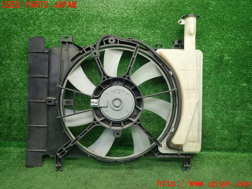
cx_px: 126
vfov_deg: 54.9
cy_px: 94
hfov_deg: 69.4
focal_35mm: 25
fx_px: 182
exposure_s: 1/50
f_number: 2
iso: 200
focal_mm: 4.5
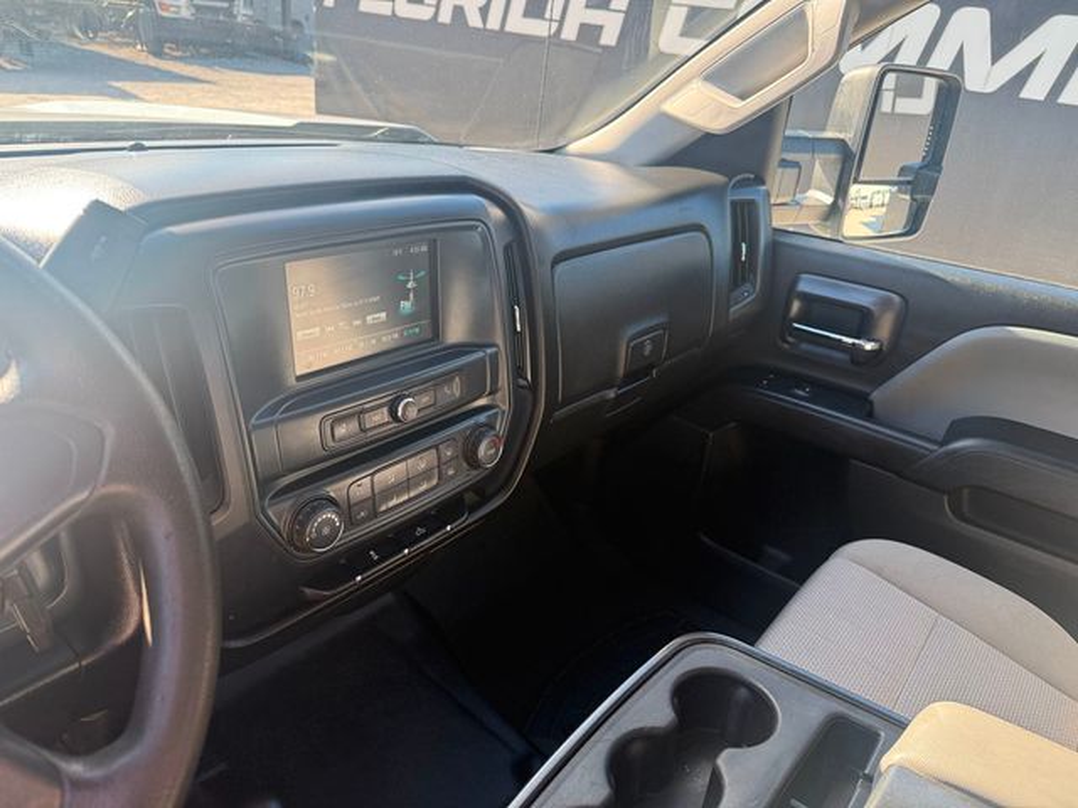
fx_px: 747
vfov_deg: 56.8
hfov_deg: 71.6
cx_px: 539
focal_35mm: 24
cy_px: 404
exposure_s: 1/308
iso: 100
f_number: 1.78
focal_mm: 6.76
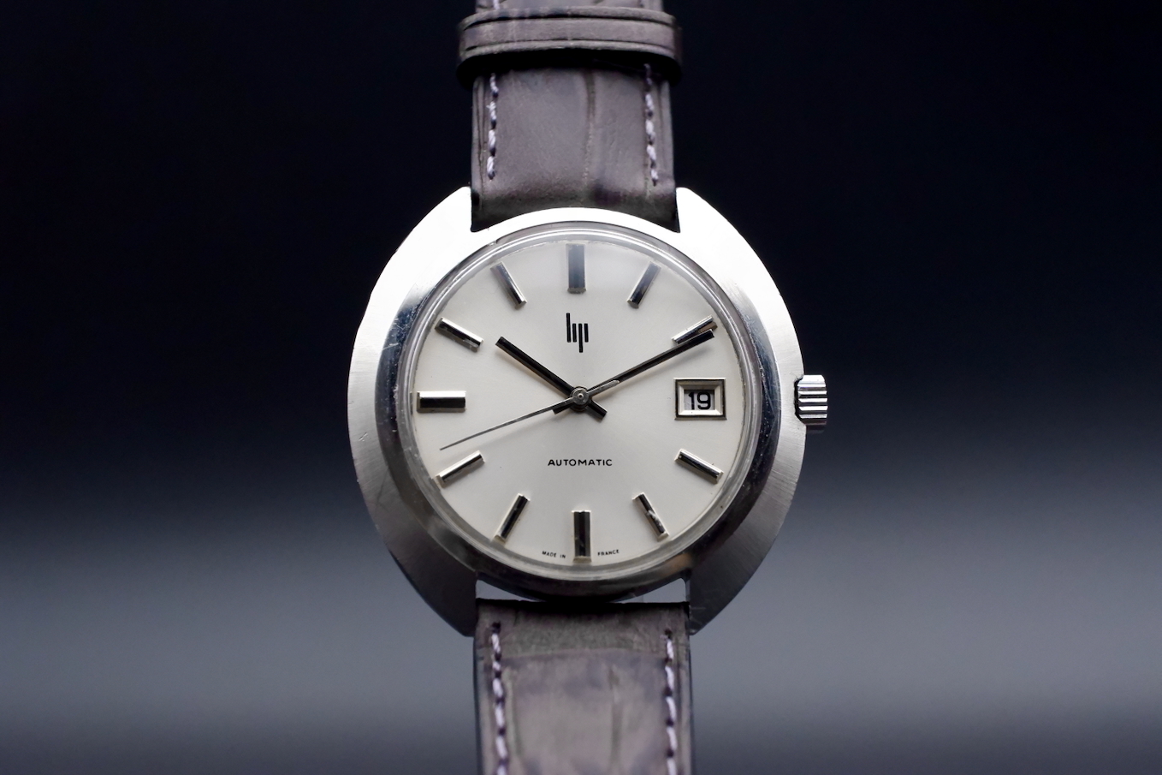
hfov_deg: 28.1
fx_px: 2324
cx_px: 581
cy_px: 388
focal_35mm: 72
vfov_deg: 18.9
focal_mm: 48.4
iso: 6400
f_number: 5.6
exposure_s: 1/4000
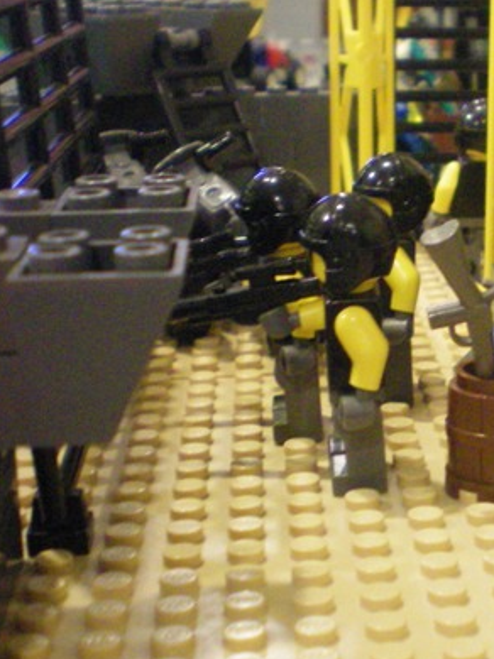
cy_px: 257
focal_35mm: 78
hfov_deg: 18.0
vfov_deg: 25.0
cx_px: 592
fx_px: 1486
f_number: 3.1
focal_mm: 6.3
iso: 400
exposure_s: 1/13
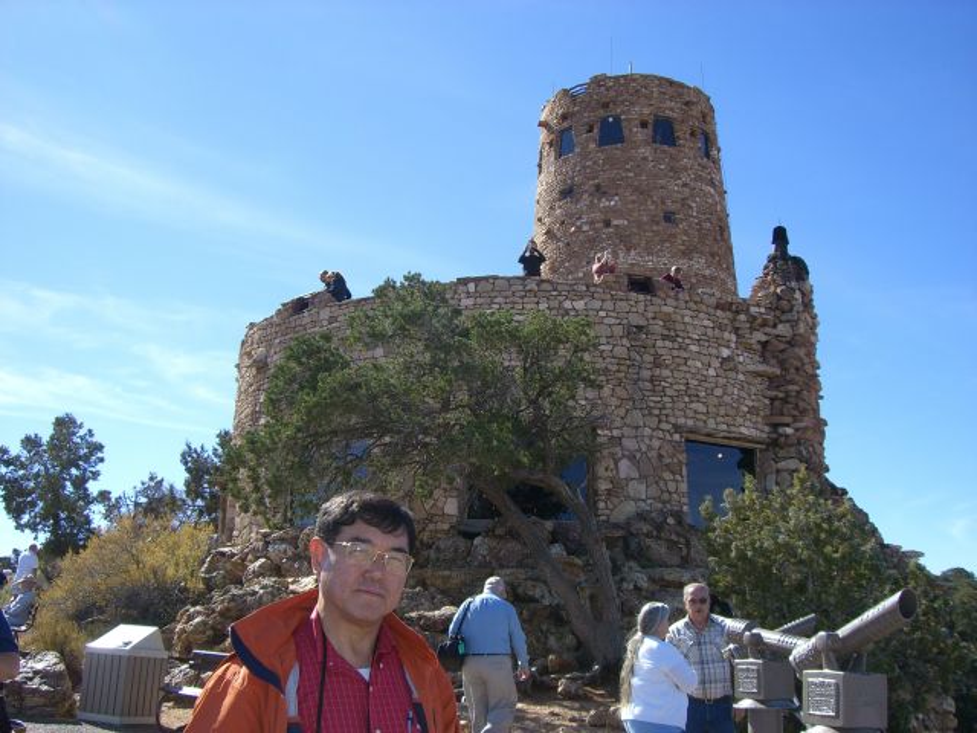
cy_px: 366
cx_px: 488
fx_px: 1073
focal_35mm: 38
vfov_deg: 37.7
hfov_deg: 49.0
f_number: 4.3
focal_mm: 6.2
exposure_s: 1/320
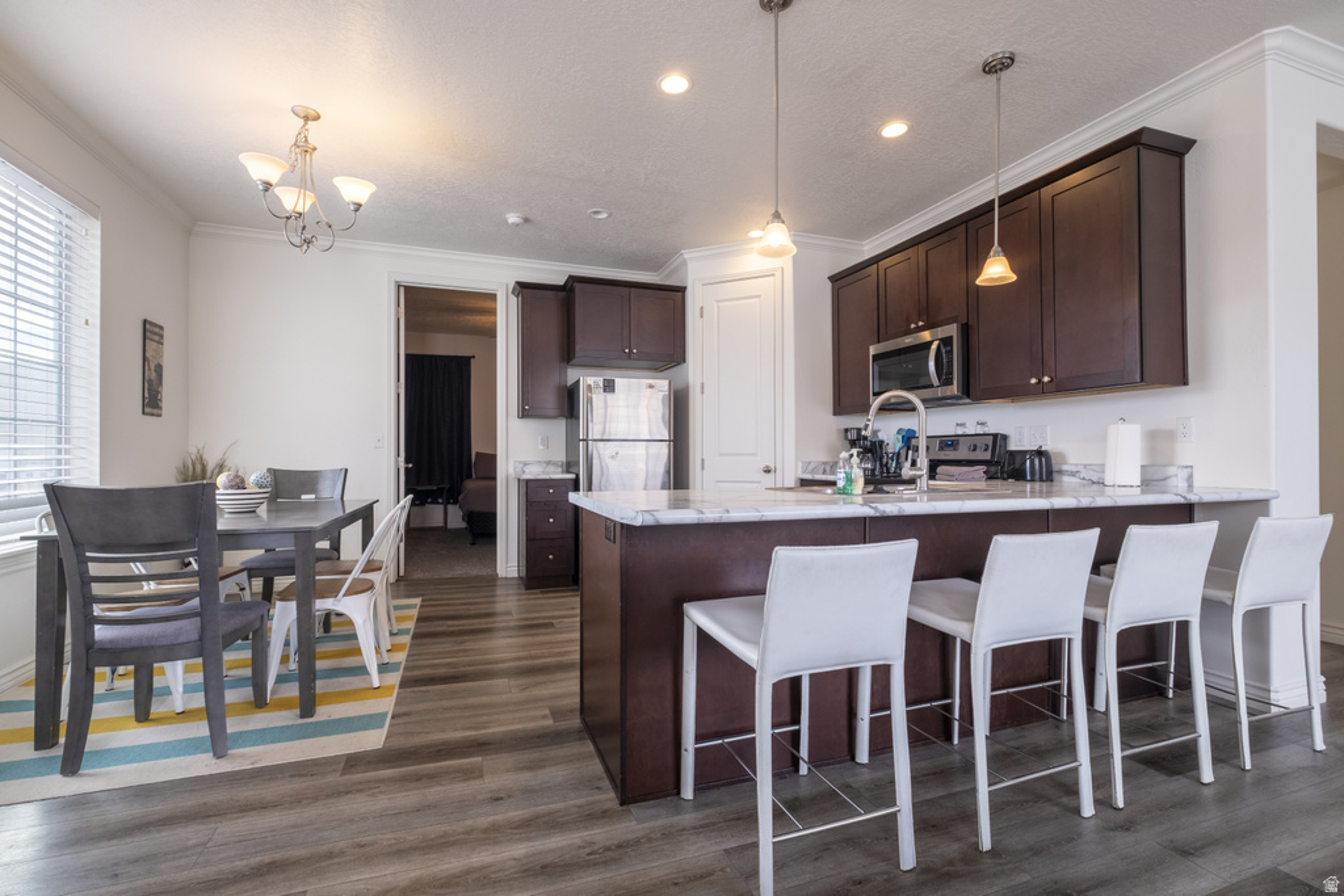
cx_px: 672
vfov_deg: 77.3
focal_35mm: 15
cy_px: 448
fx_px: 560
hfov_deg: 100.4
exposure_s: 1/100
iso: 400
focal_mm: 10
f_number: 7.1
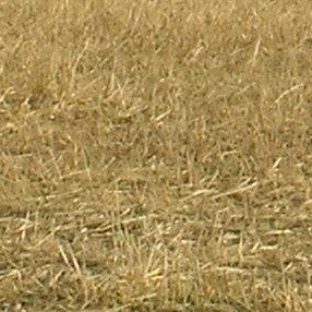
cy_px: -609
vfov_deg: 2.4
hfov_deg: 2.4
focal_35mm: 721
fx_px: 7352
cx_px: 263
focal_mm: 17.1
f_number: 8.2
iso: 69
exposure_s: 1/118
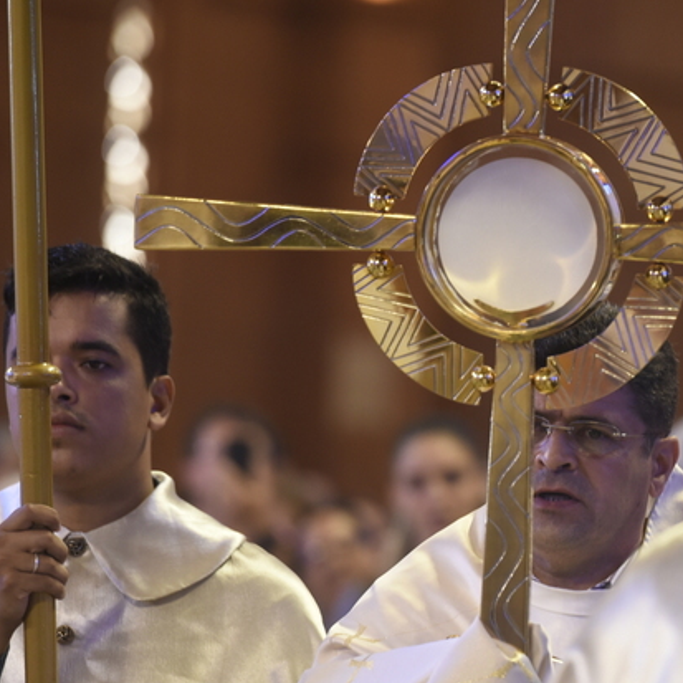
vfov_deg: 5.3
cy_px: 306
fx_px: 7344
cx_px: 526
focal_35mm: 329
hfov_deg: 5.3
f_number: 4
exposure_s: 1/125
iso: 1600
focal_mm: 200
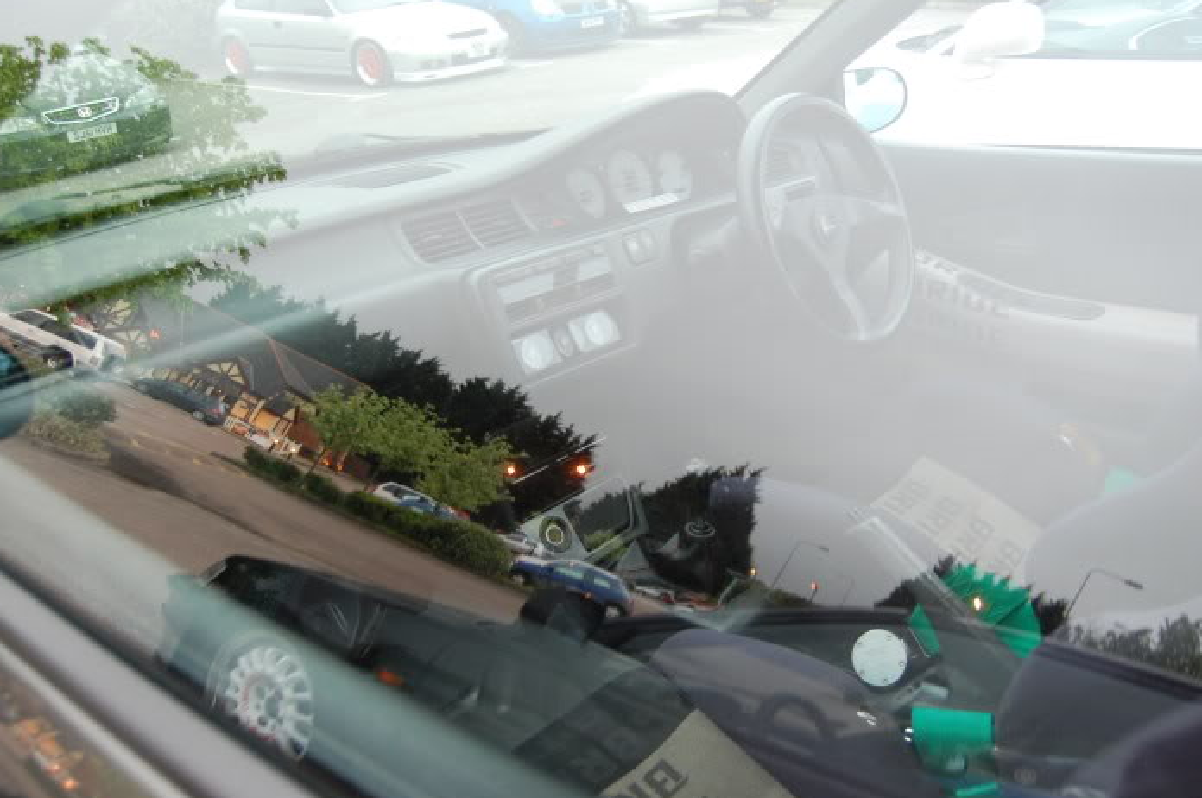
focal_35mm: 31
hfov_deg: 60.2
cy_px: 384
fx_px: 1034
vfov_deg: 42.2
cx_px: 662
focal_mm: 18
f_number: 3.5
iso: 560
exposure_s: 1/30
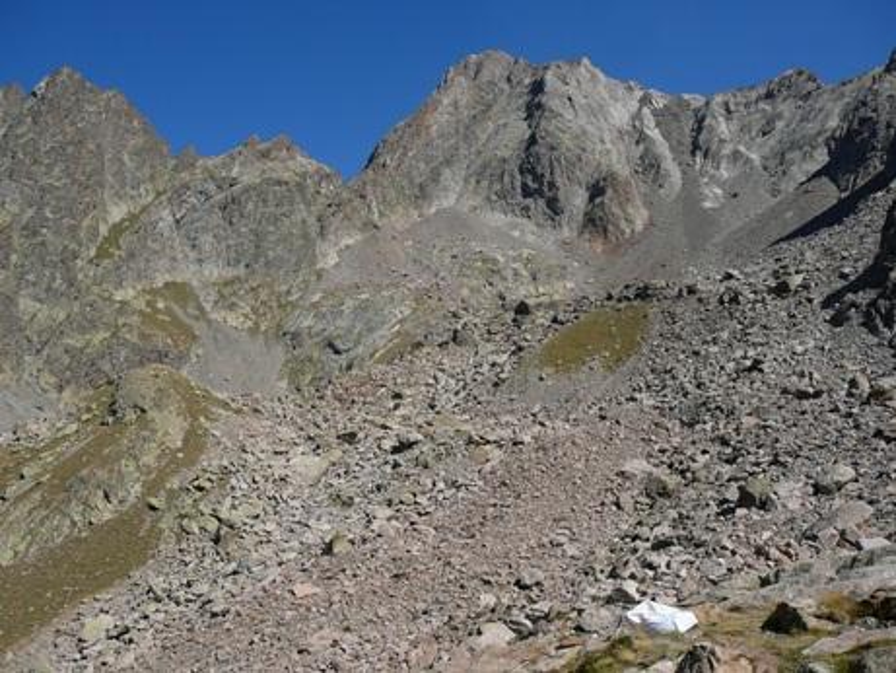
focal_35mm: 35
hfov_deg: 52.6
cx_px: 448
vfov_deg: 40.7
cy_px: 336
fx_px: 906
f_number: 5
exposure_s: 1/640
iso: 80
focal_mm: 5.2
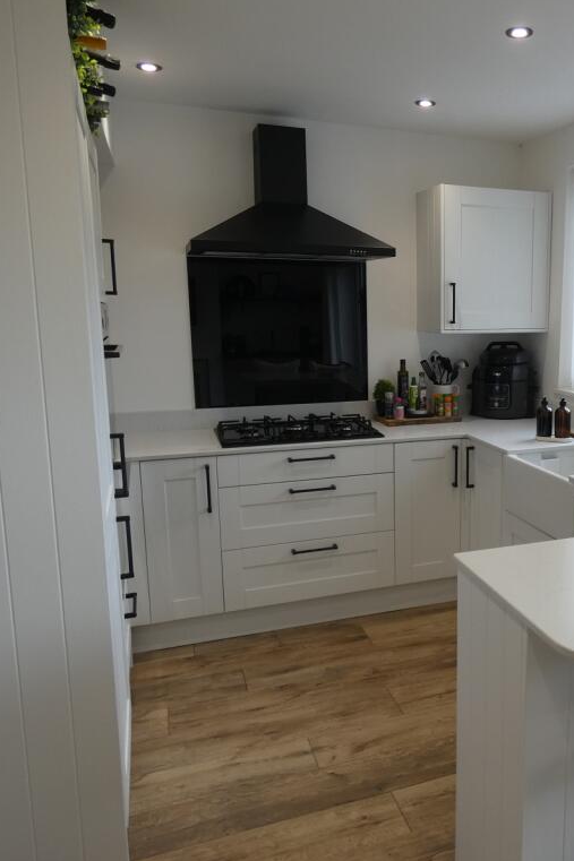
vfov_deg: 65.5
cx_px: 463
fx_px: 670
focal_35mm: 28
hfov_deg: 44.1
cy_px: 430
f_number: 2.8
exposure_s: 1/60
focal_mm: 3.6
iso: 80
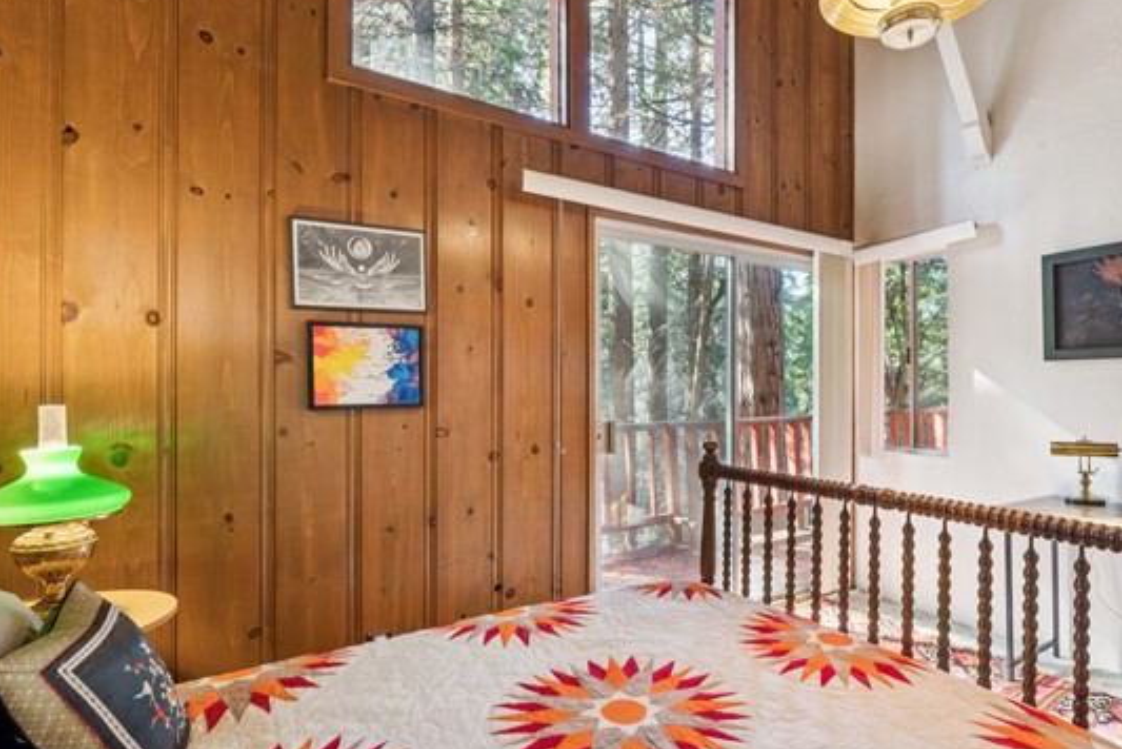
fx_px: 595
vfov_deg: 64.3
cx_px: 655
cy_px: 401
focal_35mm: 19
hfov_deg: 85.9
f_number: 13
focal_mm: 15.9
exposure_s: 1
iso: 100
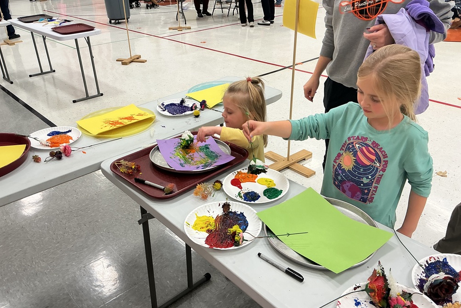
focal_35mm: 31
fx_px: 397
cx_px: 228
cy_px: 149
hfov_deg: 60.3
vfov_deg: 42.3
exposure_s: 1/60
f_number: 1.8
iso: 40
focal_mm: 3
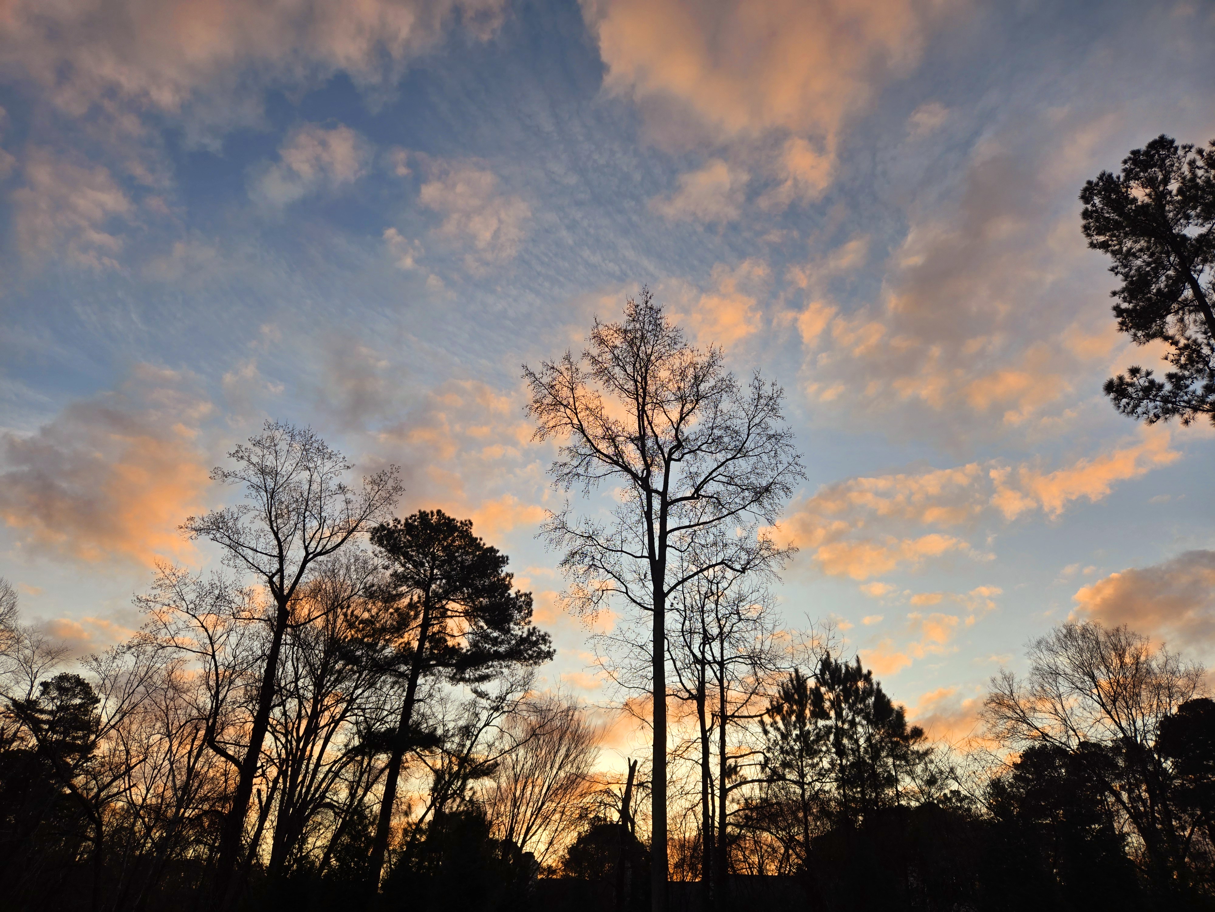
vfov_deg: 58.9
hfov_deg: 73.9
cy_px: 456
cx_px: 608
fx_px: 807
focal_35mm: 23
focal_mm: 5.4
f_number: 1.8
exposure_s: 1/400
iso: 25
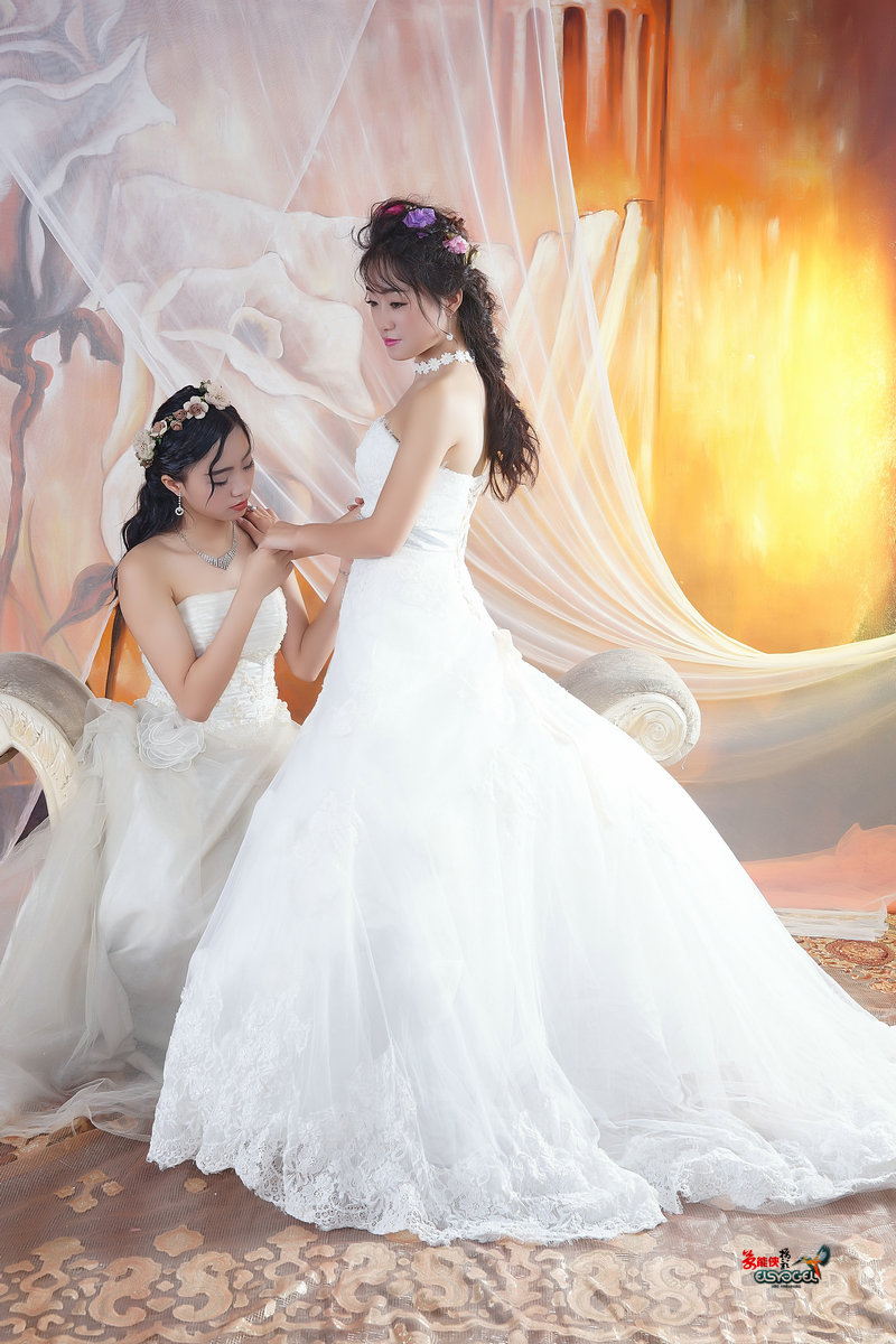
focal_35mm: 60
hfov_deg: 22.6
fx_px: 2240
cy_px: 672
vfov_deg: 33.4
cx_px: 448
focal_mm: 60
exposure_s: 1/125
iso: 100
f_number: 10
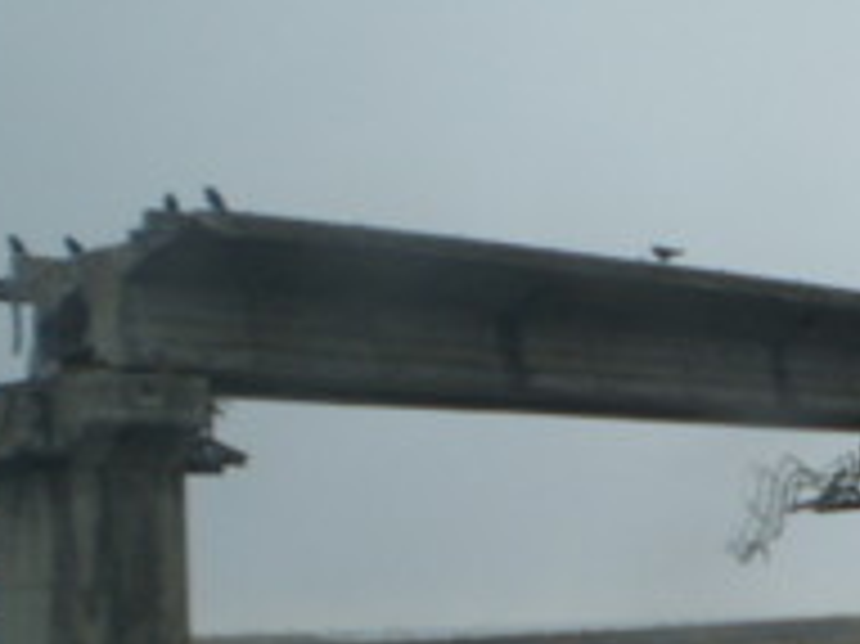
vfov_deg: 17.0
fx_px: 2110
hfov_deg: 21.8
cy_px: 630
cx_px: 946
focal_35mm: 85
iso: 64
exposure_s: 1/125
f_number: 3.1
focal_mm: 6.3
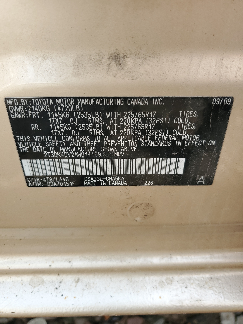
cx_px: 122
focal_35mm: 26
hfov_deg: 53.1
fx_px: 243
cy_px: 162
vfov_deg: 67.3
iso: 50
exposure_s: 1/476
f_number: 1.5
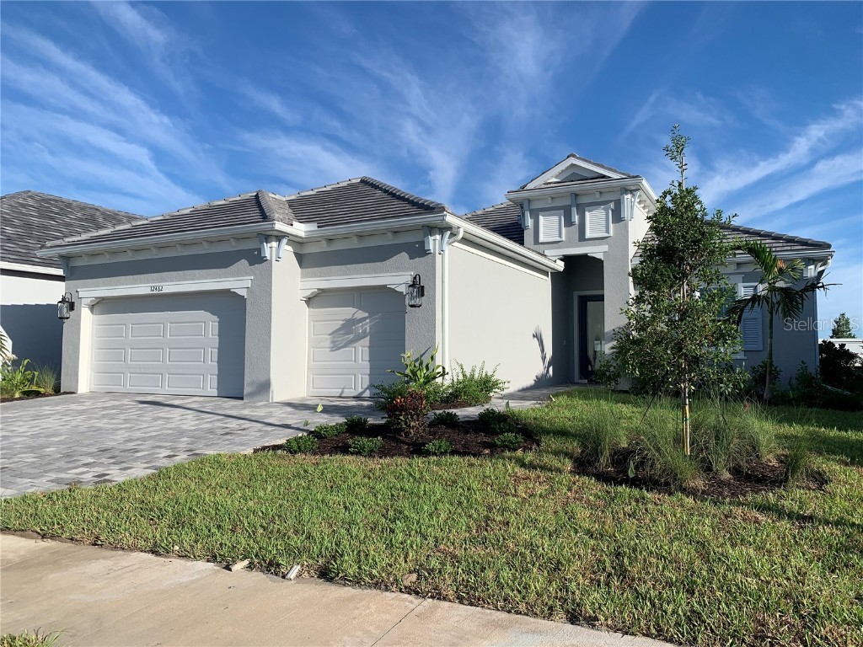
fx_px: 648
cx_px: 432
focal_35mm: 26
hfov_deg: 67.3
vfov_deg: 53.1
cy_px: 324
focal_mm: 4.25
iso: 25
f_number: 1.8
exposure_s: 1/2755
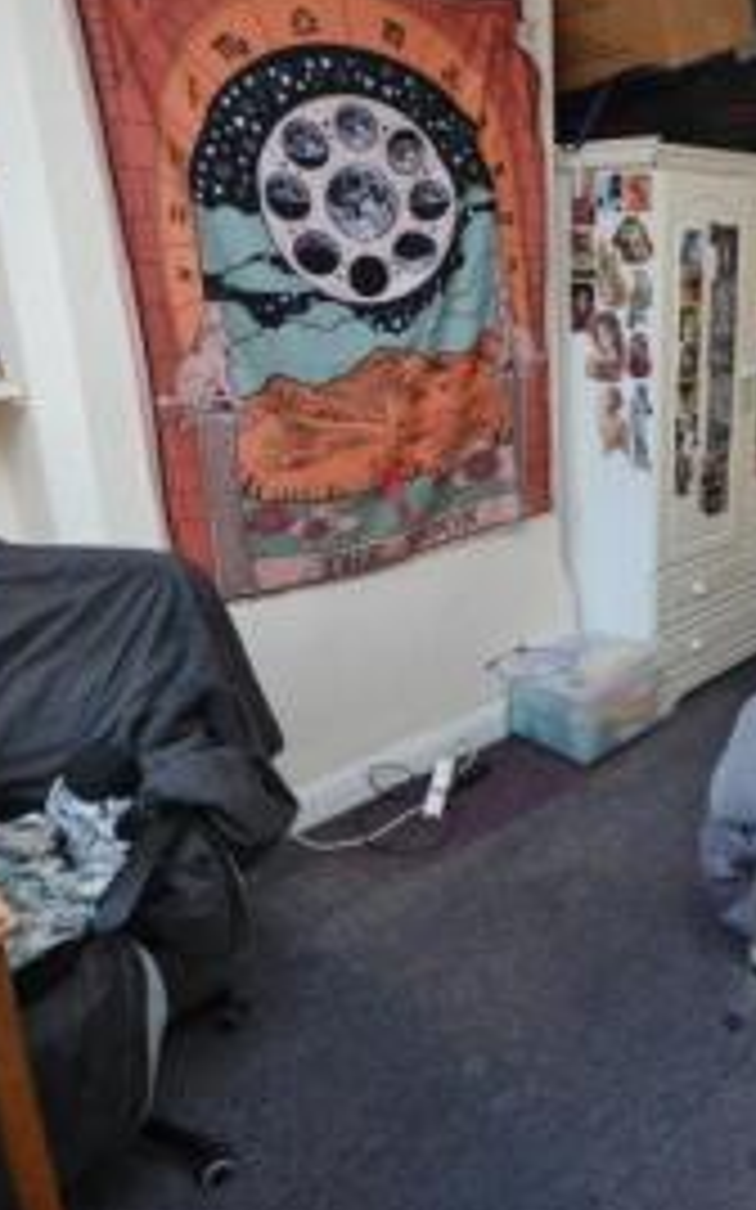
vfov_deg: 68.4
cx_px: 648
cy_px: 587
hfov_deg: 43.0
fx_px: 891
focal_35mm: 27
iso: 1600
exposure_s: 1/100
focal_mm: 10
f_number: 8
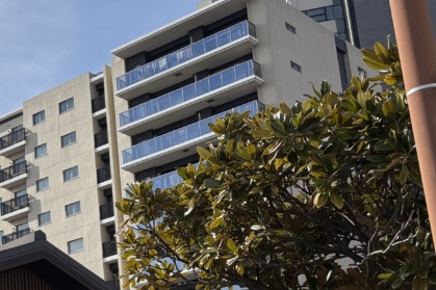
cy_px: 261
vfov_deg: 16.2
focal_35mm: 83
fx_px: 1005
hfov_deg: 21.3
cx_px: -182
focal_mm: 5.96
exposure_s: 1/8850
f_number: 1.6
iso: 50
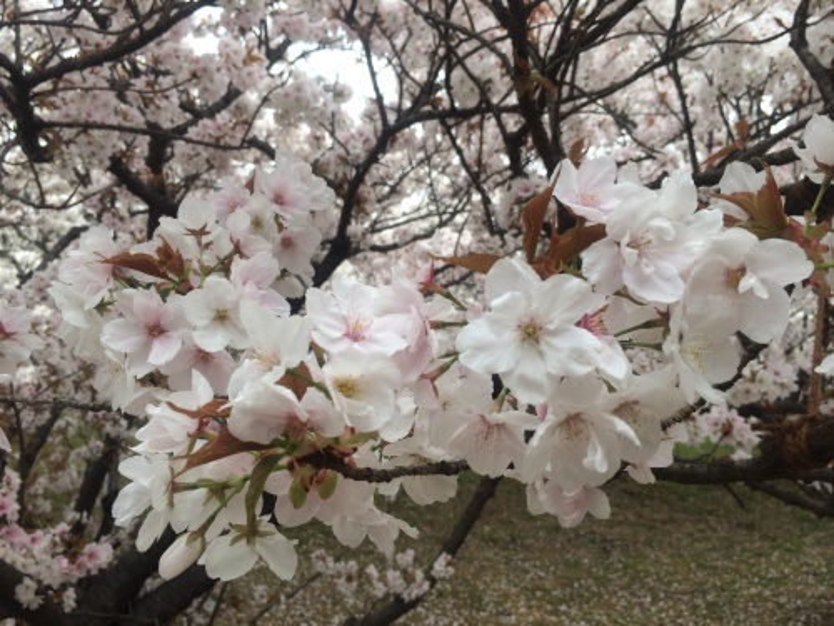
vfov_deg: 46.8
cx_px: 417
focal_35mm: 30
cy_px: 313
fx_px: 723
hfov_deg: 60.0
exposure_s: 1/554
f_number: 2.2
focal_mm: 4.12
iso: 32
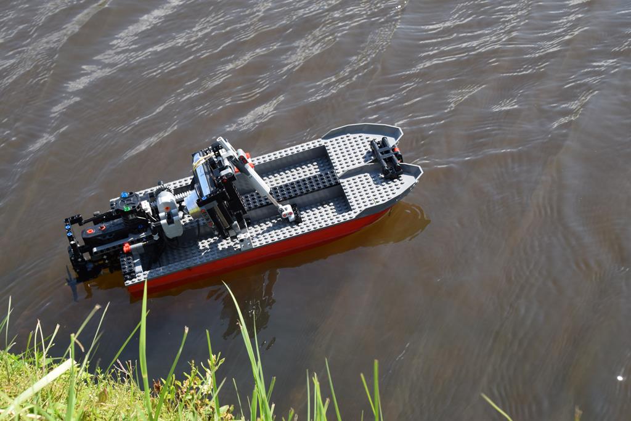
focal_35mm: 75
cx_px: 316
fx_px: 1315
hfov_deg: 27.0
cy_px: 210
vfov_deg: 18.2
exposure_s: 1/250
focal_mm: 50
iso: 200
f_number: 8
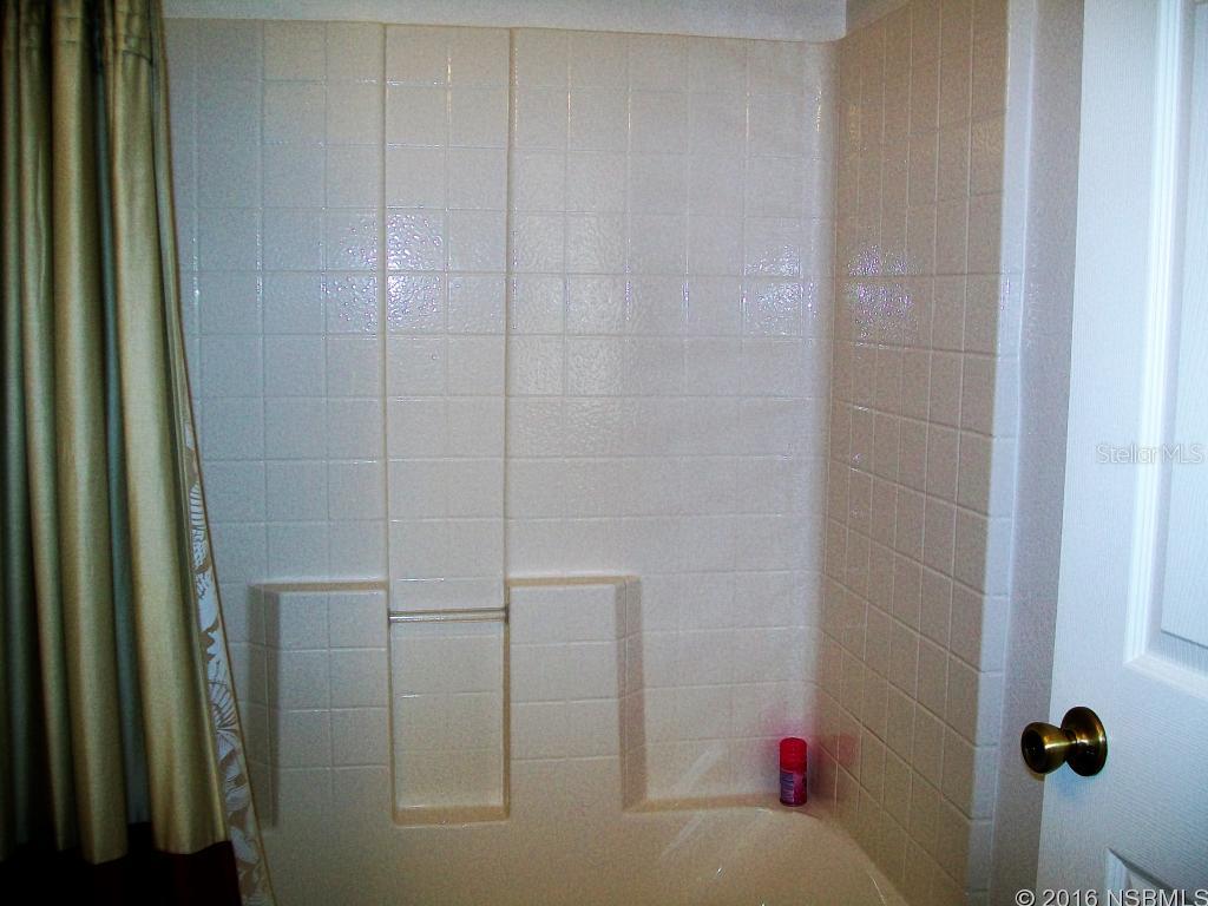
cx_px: 604
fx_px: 1256
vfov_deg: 39.7
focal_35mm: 36
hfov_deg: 51.4
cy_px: 453
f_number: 2.7
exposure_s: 1/60
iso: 64
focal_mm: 6
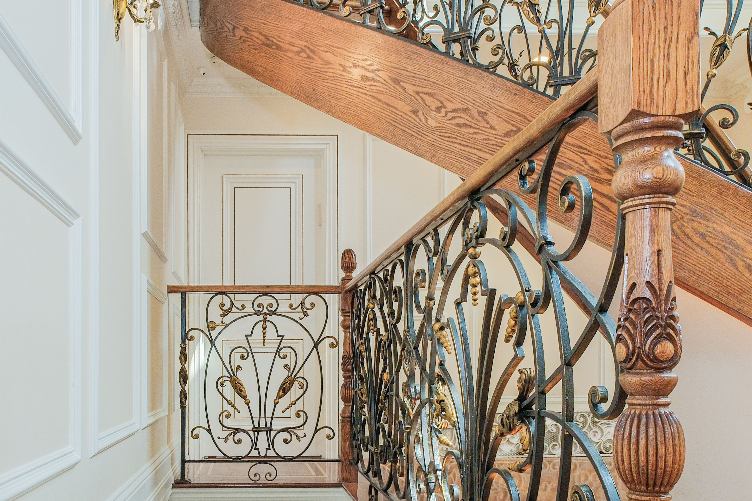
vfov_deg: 39.9
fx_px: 627
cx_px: 407
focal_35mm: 30
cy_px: 465
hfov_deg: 61.8
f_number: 8
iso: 640
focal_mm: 10
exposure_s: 1/60
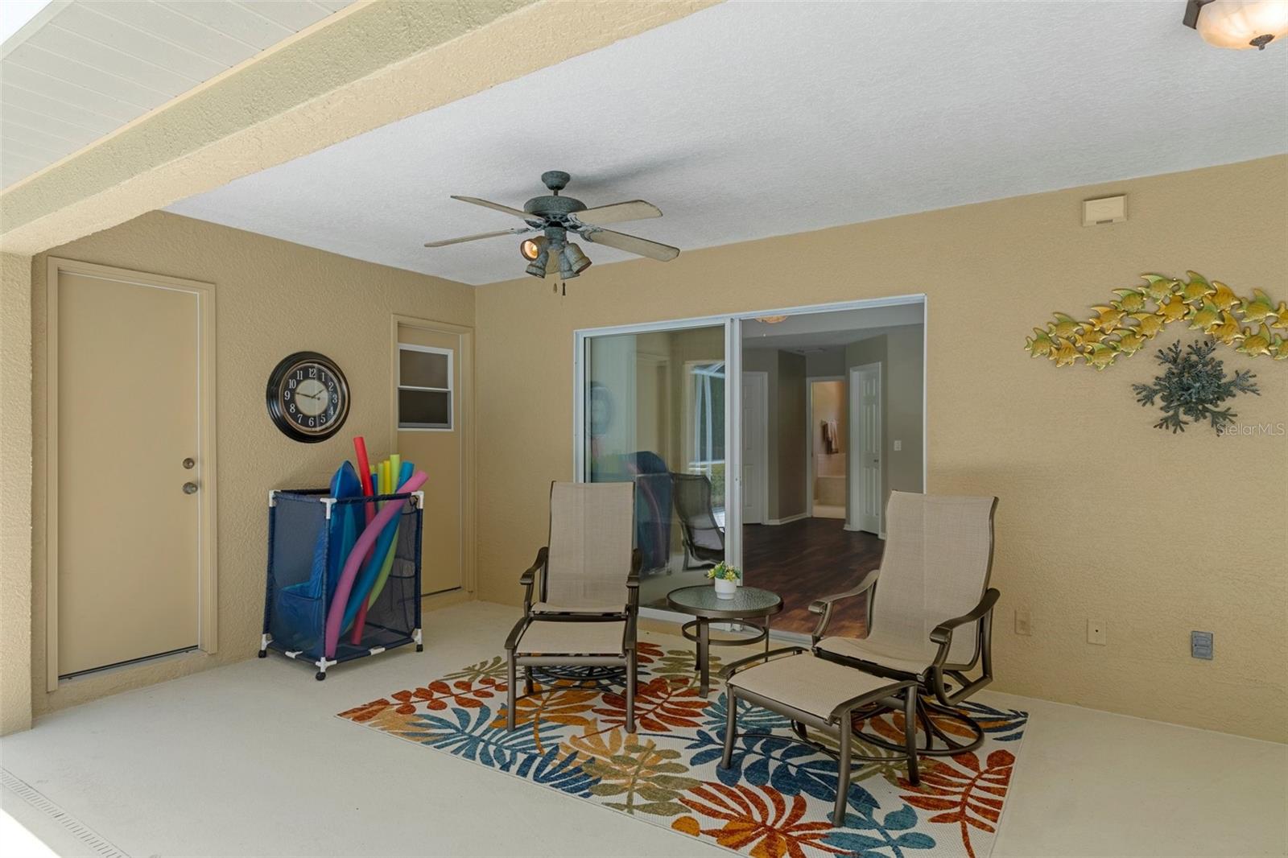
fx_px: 697
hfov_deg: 85.4
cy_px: 429
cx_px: 644
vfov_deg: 63.2
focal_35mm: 20
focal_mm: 13
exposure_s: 1/250
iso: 320
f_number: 8
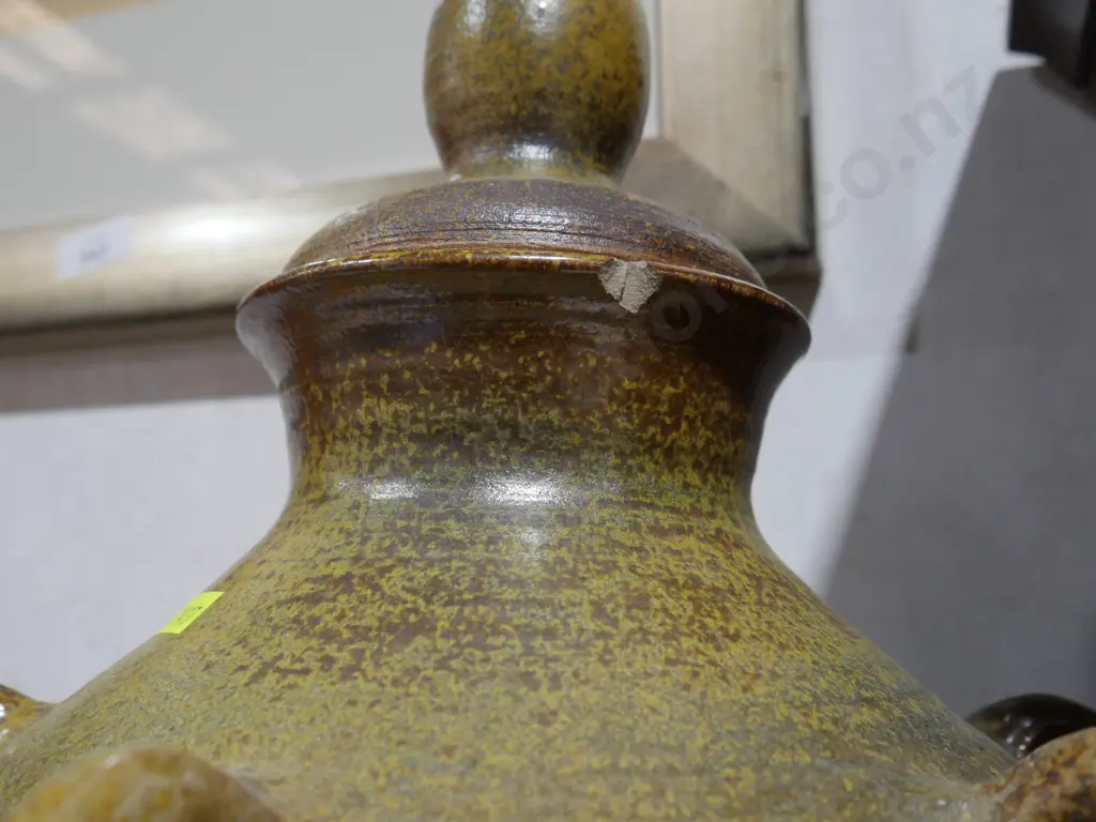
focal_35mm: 36
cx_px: 548
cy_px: 411
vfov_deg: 39.7
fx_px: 1140
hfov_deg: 51.4
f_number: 5.3
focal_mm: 18
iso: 1000
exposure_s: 1/60
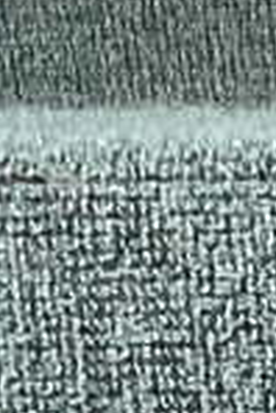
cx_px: 1273
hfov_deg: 3.8
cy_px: 1277
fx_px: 3786
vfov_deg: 5.8
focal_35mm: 330
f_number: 2.4
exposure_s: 1/60
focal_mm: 3.3
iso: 320
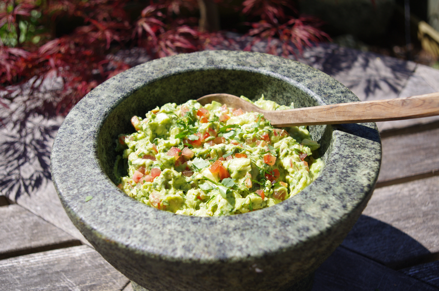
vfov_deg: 36.8
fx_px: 438
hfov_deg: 53.2
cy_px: 146
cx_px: 220
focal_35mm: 36
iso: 200
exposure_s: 1/1000
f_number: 5
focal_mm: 24
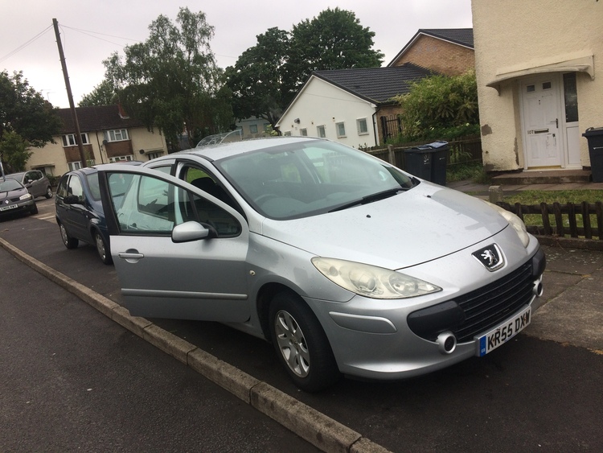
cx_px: 302
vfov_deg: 48.3
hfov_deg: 61.6
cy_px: 226
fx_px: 505
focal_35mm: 29
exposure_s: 1/604
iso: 32
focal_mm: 4.15
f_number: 2.2
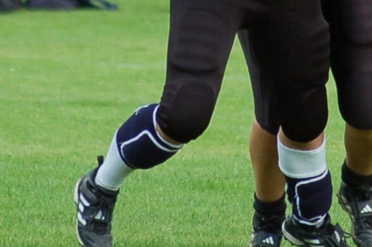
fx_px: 9945
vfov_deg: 1.4
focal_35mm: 964
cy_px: -51
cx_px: 297
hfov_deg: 2.1
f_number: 4.8
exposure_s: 1/500
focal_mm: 170
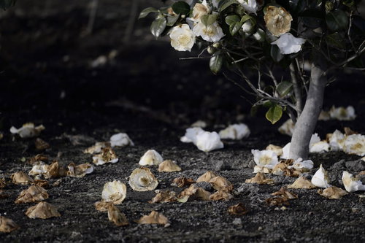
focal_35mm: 200
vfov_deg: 6.9
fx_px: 2027
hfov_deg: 10.3
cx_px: 182
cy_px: 122
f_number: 4
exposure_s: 1/500
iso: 100
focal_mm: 200
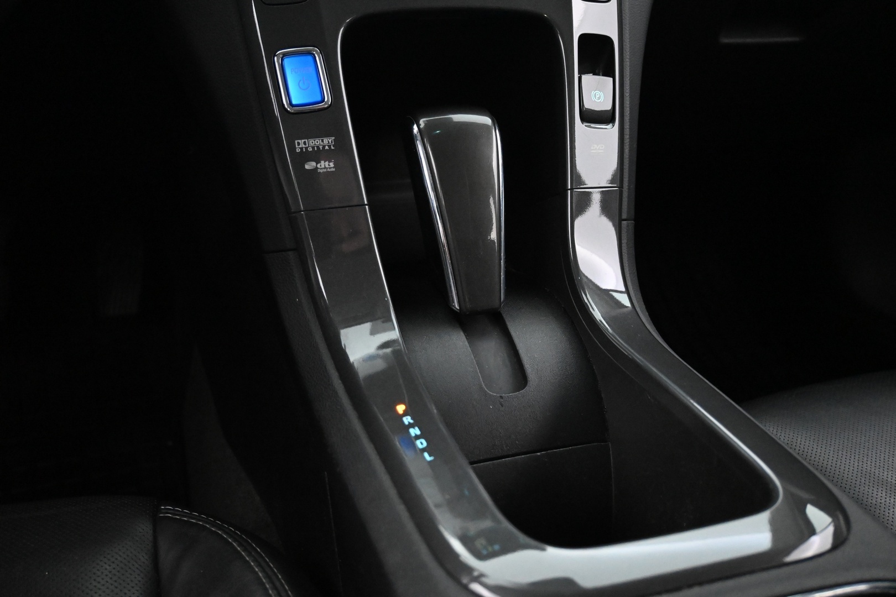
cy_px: 298
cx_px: 448
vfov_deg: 35.5
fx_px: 933
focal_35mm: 38
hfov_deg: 51.3
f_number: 4.2
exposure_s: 1/40
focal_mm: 25
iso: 6400
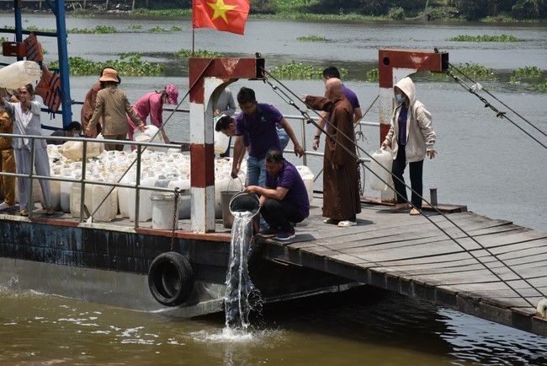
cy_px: 183
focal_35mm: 120
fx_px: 1824
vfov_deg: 11.4
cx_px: 274
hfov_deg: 17.1
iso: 1600
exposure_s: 1/1000
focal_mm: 120
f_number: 16
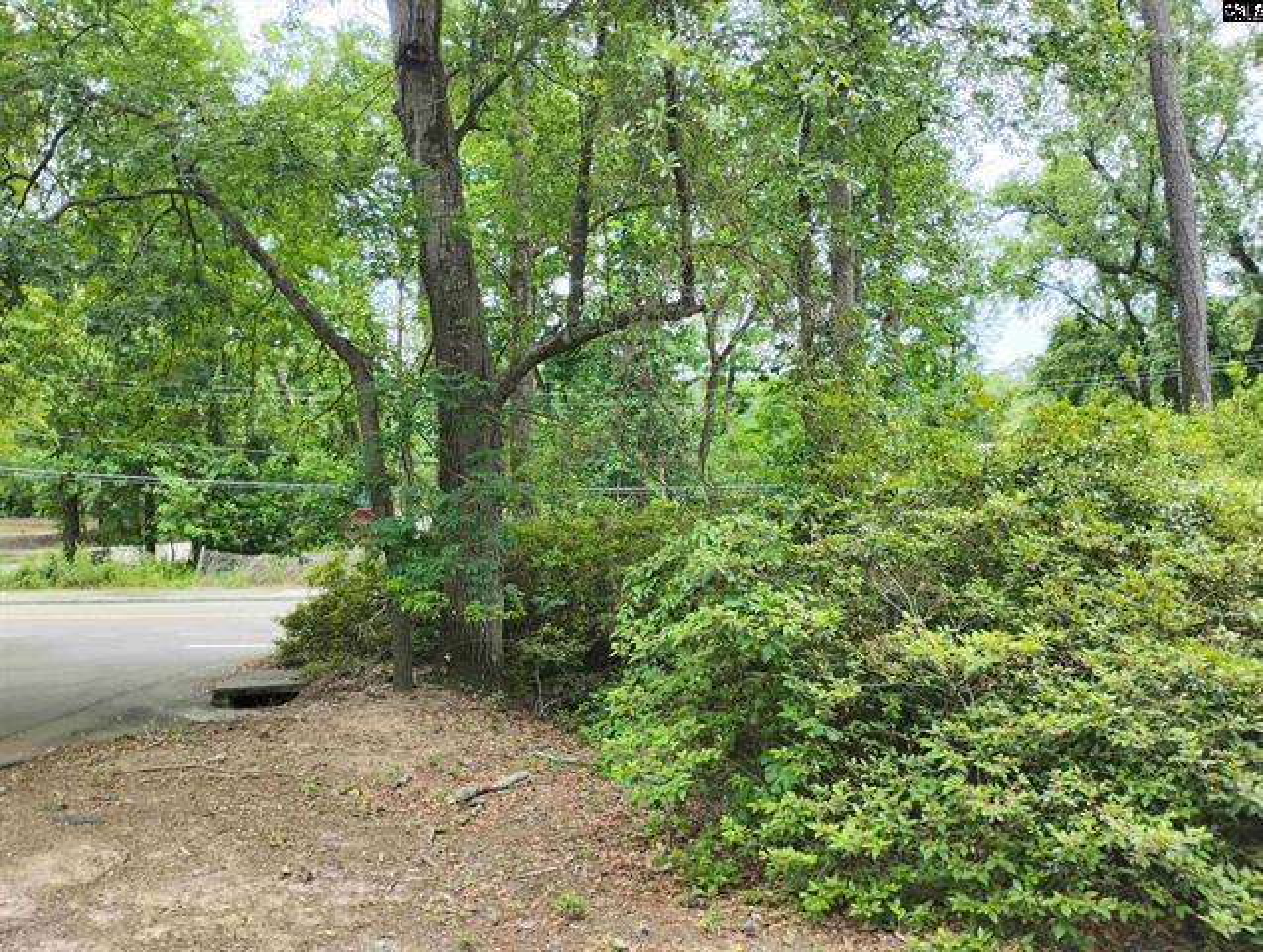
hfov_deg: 63.4
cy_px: 476
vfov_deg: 49.9
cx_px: 632
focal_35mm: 28
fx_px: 1023
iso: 108
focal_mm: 4.26
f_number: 1.8
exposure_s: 1/120
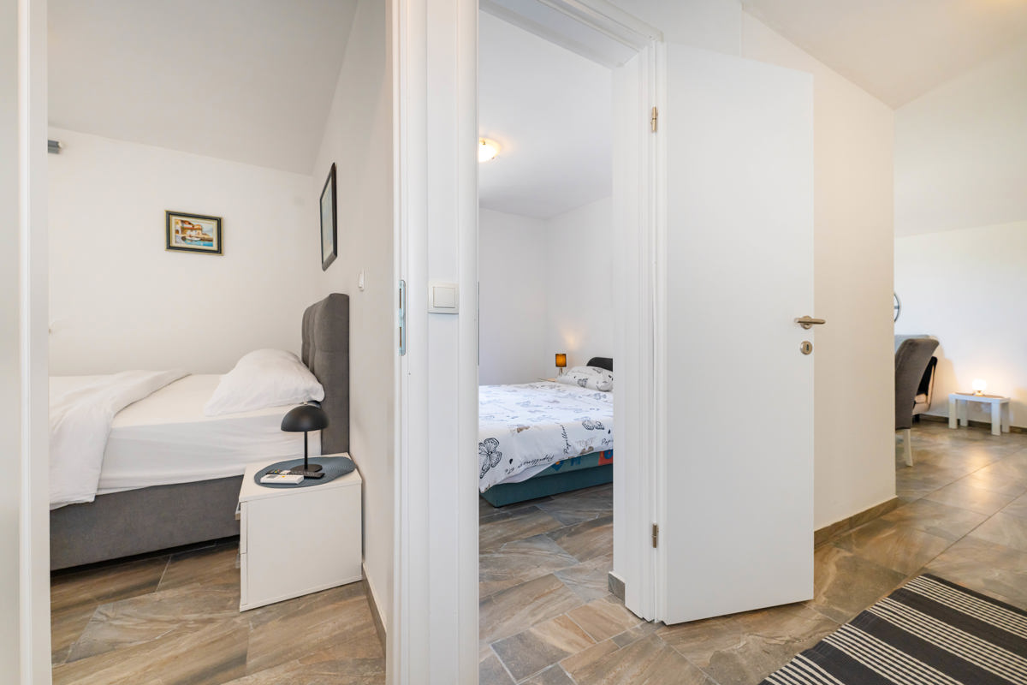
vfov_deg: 81.2
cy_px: 342
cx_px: 514
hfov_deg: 104.3
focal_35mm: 14
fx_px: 399
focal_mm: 14
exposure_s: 1/100
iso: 800
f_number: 7.1
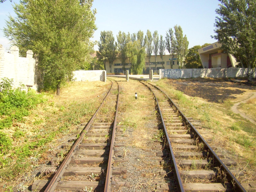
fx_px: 251
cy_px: 96
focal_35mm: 34
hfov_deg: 54.0
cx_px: 128
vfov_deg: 41.8
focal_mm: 5.7
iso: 160
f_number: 5.6
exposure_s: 1/320
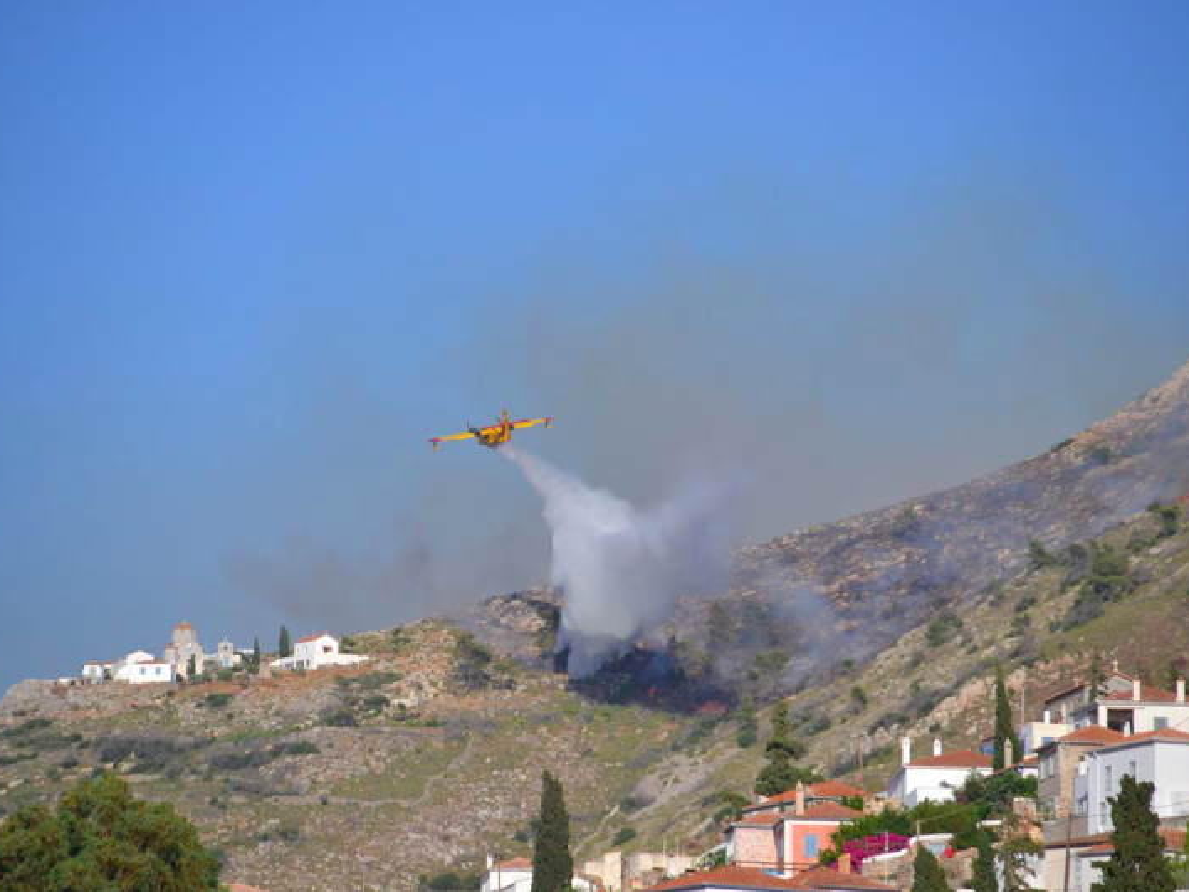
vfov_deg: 4.6
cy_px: 446
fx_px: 11198
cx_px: 594
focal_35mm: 326
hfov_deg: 6.1
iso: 320
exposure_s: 1/2000
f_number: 6.3
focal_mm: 200
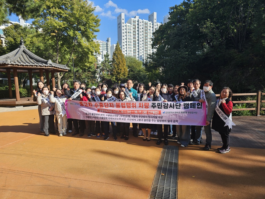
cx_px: 132
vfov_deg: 58.9
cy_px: 100
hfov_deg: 73.9
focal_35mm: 23
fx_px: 176
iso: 10
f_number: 1.7
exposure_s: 1/426
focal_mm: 6.3
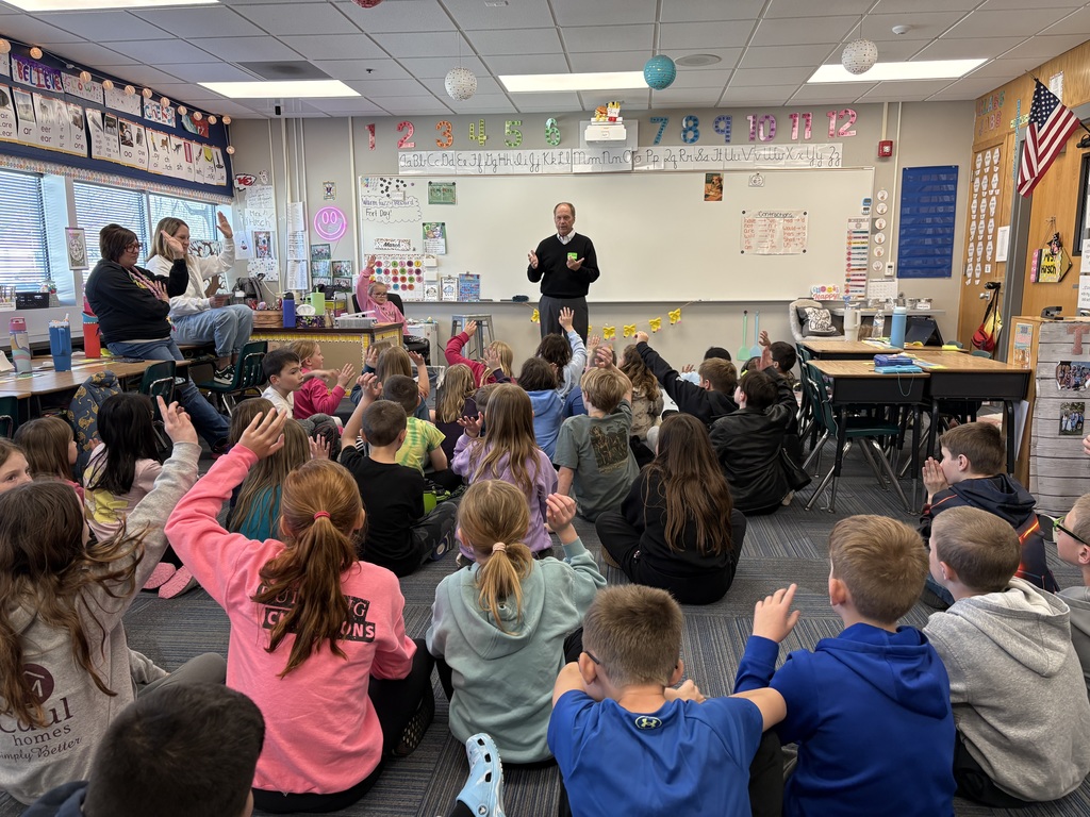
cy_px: 408
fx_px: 819
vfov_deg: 53.1
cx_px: 545
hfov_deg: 67.3
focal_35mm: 26
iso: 100
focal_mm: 5.96
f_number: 1.6
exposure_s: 1/100
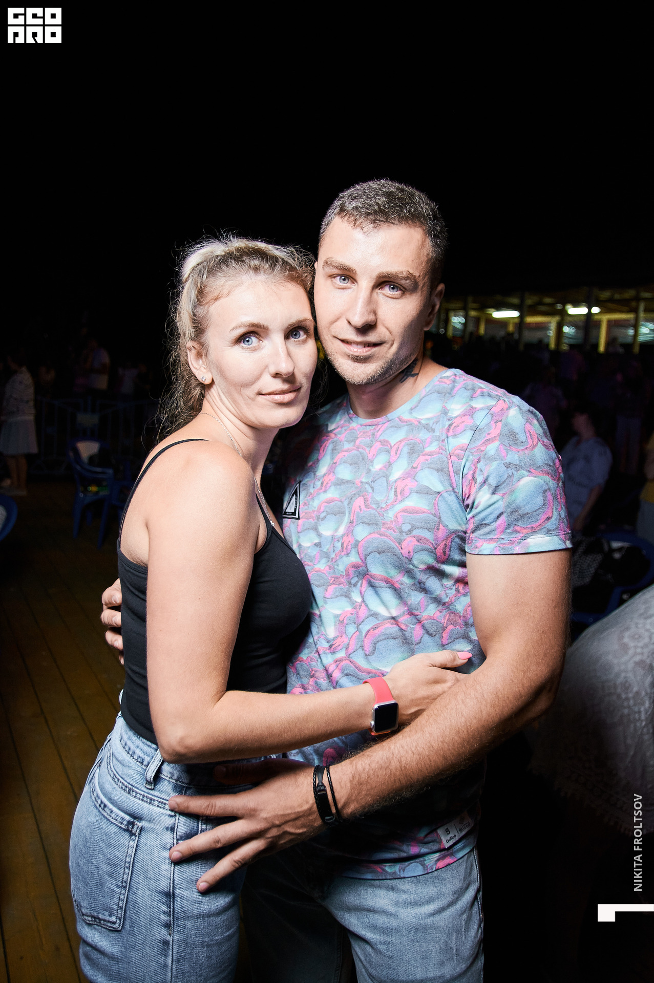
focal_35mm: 26
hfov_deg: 50.3
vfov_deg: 70.5
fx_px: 696
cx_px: 327
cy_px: 492
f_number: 2.8
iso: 800
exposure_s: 1/160
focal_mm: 17
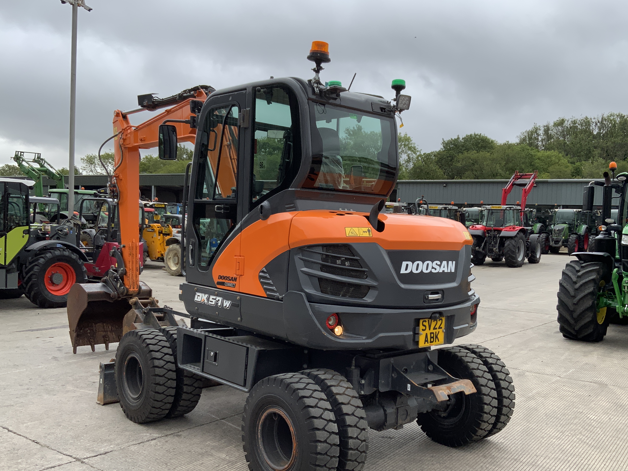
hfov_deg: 52.5
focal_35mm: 35
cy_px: 265
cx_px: 348
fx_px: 635
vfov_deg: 40.6
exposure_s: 1/869
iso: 16
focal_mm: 3
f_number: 1.8
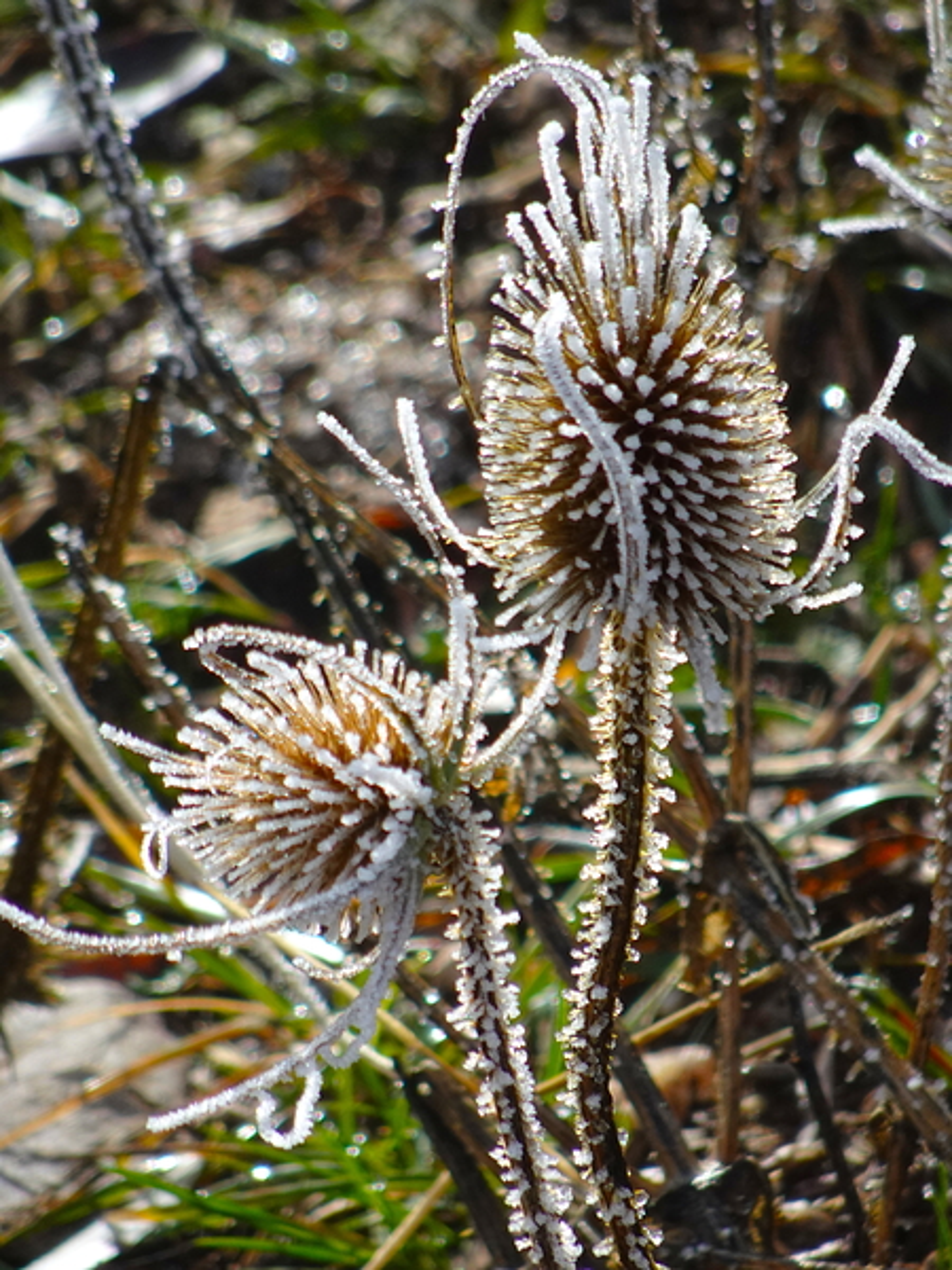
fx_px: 26402
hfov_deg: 2.1
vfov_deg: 2.8
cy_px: 635
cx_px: 476
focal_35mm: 720
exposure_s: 1/250
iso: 100
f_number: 6.4
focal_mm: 118
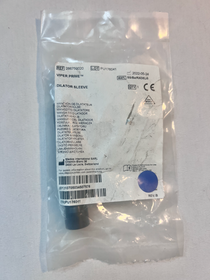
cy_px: 140
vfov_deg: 67.3
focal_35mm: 26
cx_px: 105
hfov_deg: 53.1
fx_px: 210
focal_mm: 5.7
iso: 125
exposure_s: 1/120
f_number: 1.5
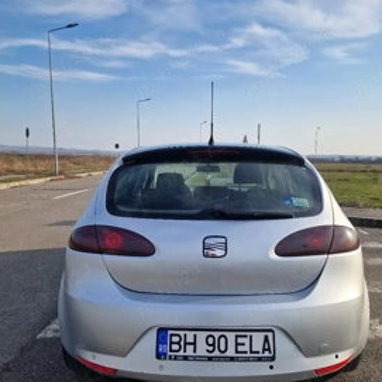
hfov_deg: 54.0
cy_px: 189
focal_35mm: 30
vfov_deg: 54.0
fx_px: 375
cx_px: 209
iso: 50
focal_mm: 5.4
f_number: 1.8
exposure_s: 1/1429
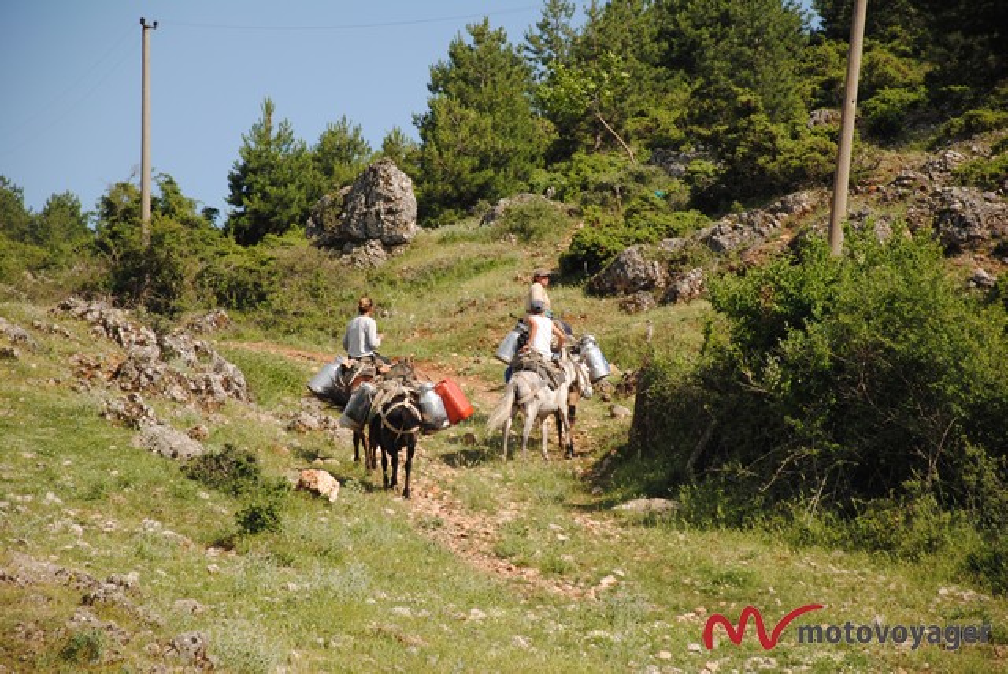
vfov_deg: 8.7
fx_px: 4414
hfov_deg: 13.0
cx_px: 504
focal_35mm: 158
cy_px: 337
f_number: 5.6
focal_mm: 105
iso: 125
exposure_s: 1/500
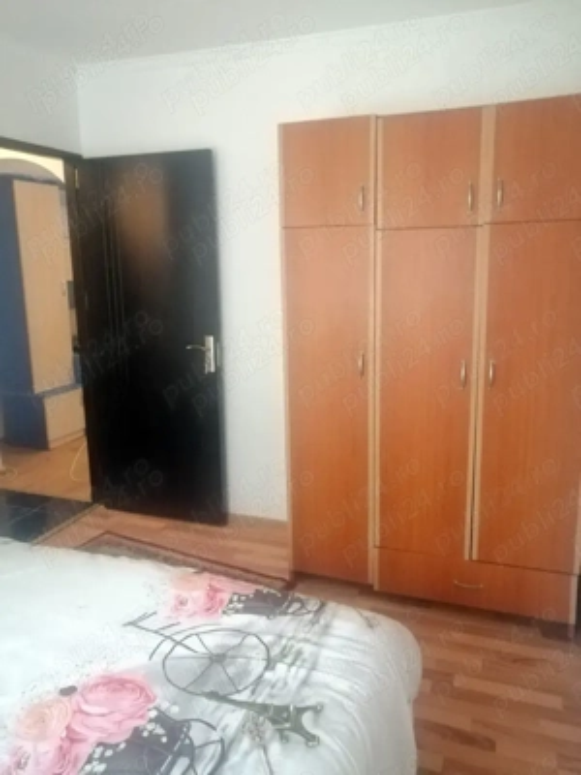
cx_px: 290
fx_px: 604
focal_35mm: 27
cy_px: 388
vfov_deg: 65.3
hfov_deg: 51.4
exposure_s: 1/18
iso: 800
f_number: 1.8
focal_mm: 3.95
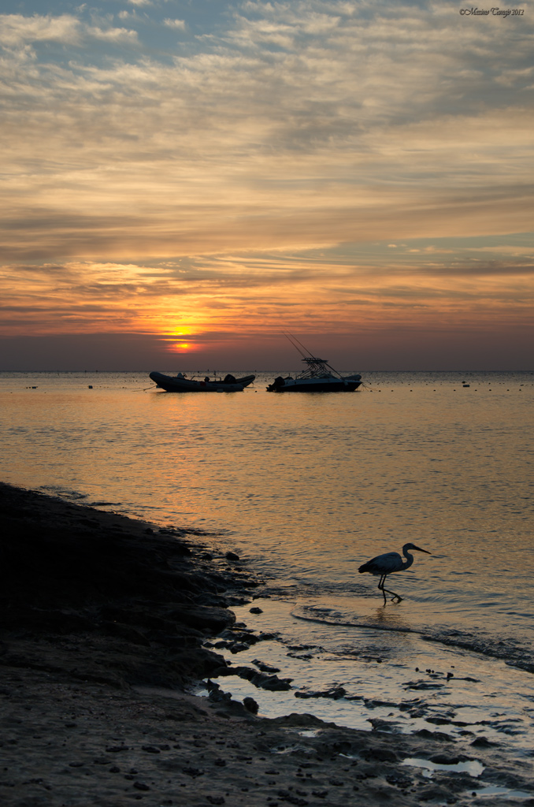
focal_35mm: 63
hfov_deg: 21.5
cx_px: 267
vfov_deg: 32.0
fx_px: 1408
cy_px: 404
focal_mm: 42
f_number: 8
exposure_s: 1/250
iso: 160
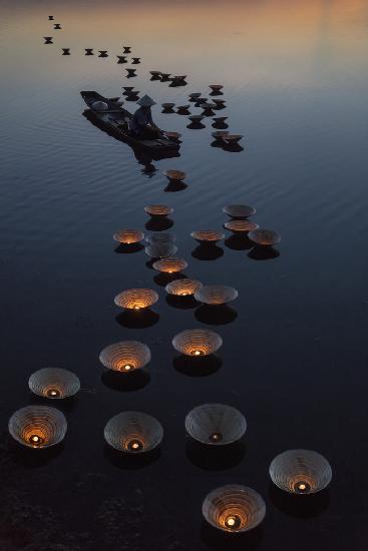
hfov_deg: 34.2
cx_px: 184
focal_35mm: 39
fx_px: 598
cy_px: 276
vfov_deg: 49.5
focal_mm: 39
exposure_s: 1/60
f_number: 2.8
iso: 3200
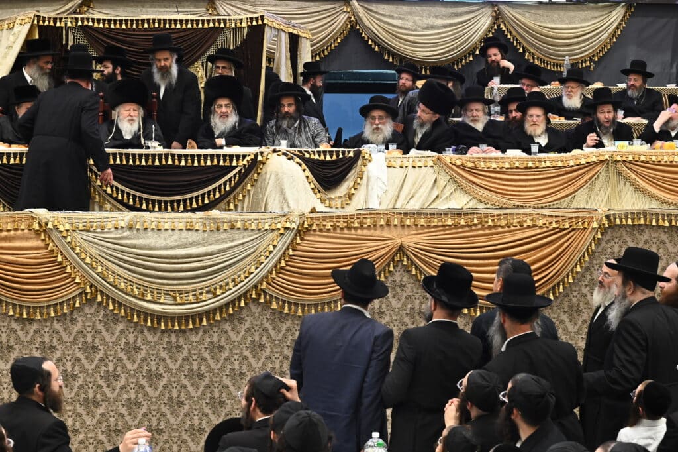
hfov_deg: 27.0
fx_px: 1412
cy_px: 226
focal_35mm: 75
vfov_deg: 18.2
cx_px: 339
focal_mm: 75
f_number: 9
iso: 2000
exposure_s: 1/125
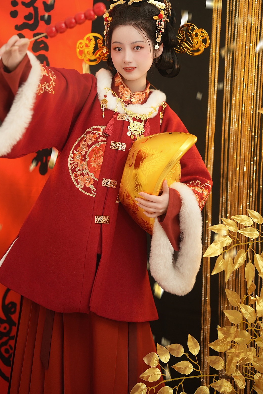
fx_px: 1140
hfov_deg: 13.2
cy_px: 153
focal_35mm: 104
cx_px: 118
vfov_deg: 19.6
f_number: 1.4
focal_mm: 85
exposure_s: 1/100
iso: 320
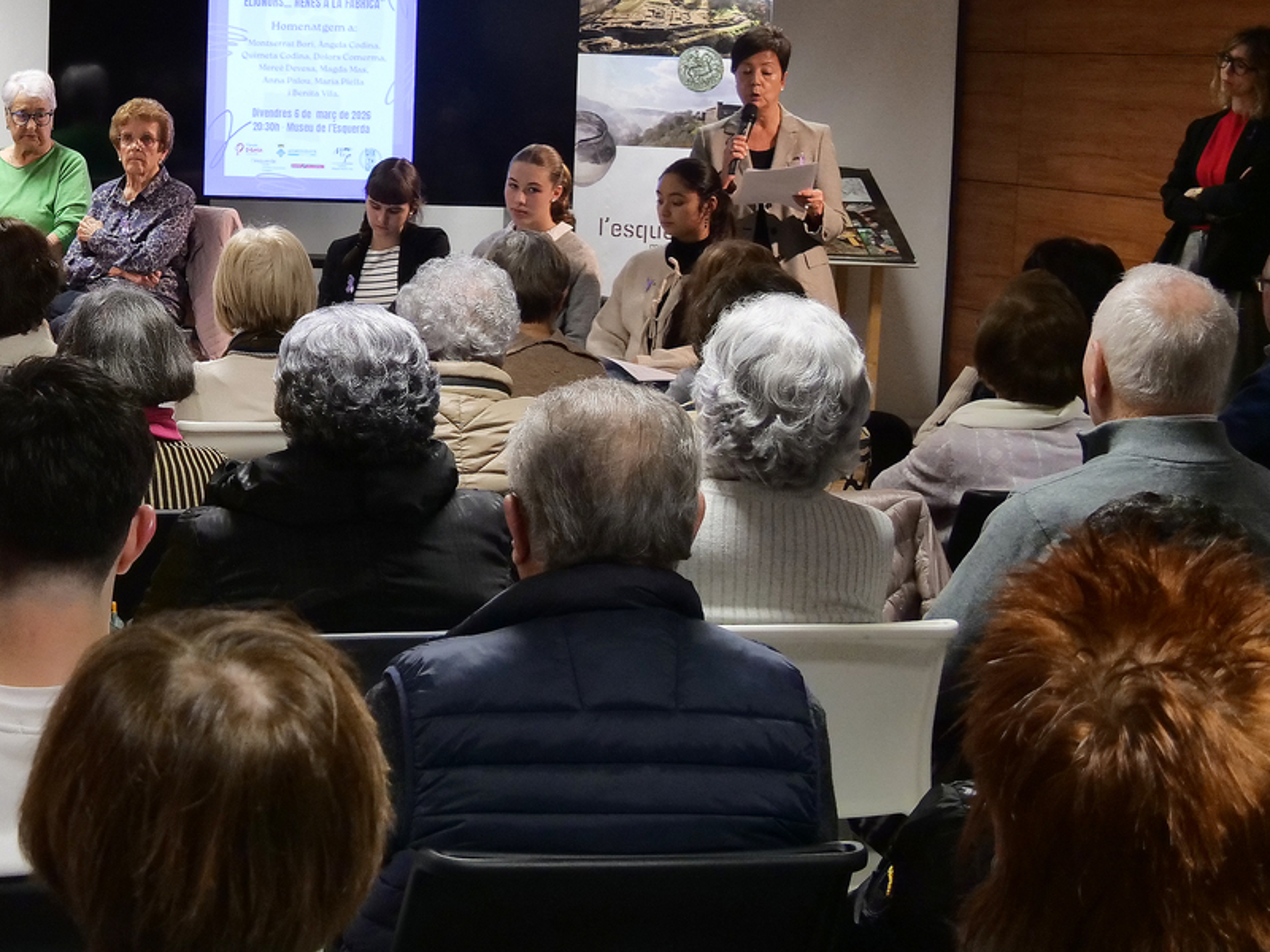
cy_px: 298
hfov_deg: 23.7
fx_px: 2935
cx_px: 95
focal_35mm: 80
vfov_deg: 18.4
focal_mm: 20
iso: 1250
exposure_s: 1/60
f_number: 4.1
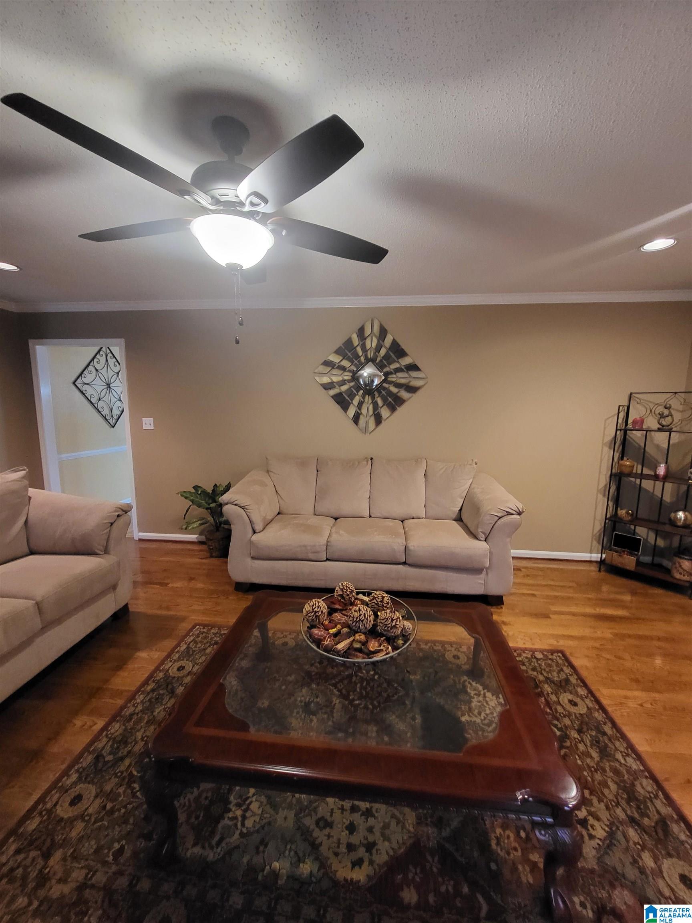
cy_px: 462
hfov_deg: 89.9
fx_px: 347
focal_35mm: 13
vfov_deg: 106.2
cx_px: 346
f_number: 2.2
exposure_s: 1/30
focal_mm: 1.74
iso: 400
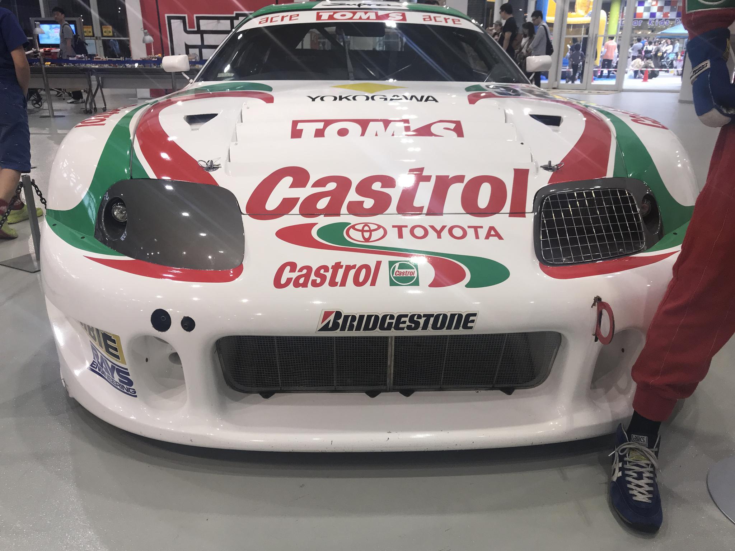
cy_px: 276
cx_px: 368
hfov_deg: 63.4
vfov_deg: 49.7
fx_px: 595
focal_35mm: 28
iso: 32
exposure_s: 1/100
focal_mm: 3.99
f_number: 1.8
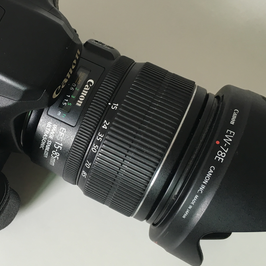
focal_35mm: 52
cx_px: 63
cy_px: 131
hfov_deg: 32.1
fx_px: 452
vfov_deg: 32.8
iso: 32
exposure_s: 1/33
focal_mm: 4.15
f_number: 2.2
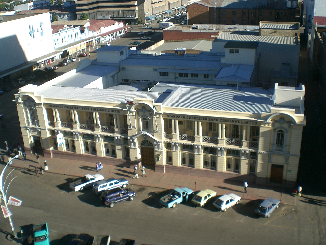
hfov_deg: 49.0
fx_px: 358
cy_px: 122
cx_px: 163
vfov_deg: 37.7
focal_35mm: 38
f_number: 4.4
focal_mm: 6.3
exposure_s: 1/200
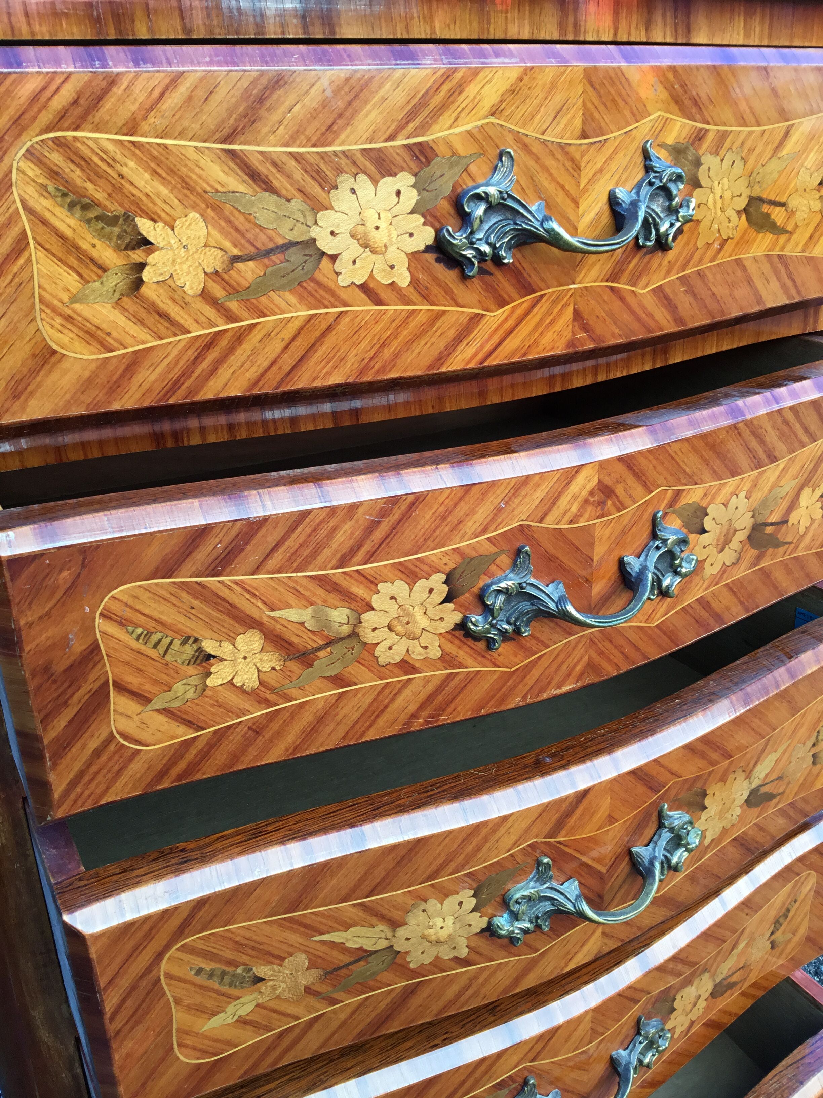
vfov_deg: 58.4
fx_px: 983
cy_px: 549
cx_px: 412
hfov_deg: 45.4
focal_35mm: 31
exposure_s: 1/100
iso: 40
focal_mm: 3.3
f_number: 2.4
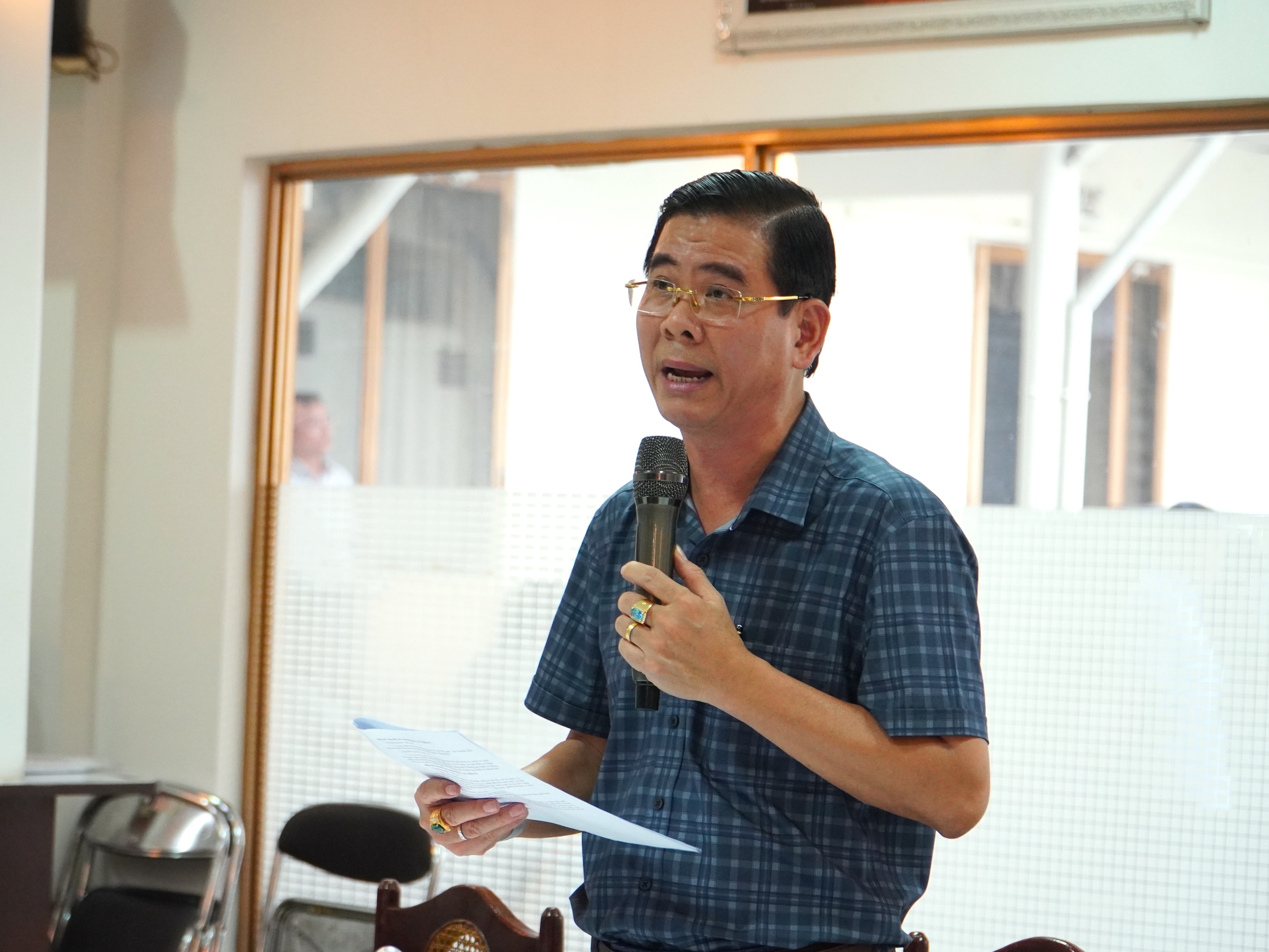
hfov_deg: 20.6
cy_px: 478
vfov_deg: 15.6
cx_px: 580
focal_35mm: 95
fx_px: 3483
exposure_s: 1/100
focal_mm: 58
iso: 2000
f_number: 4
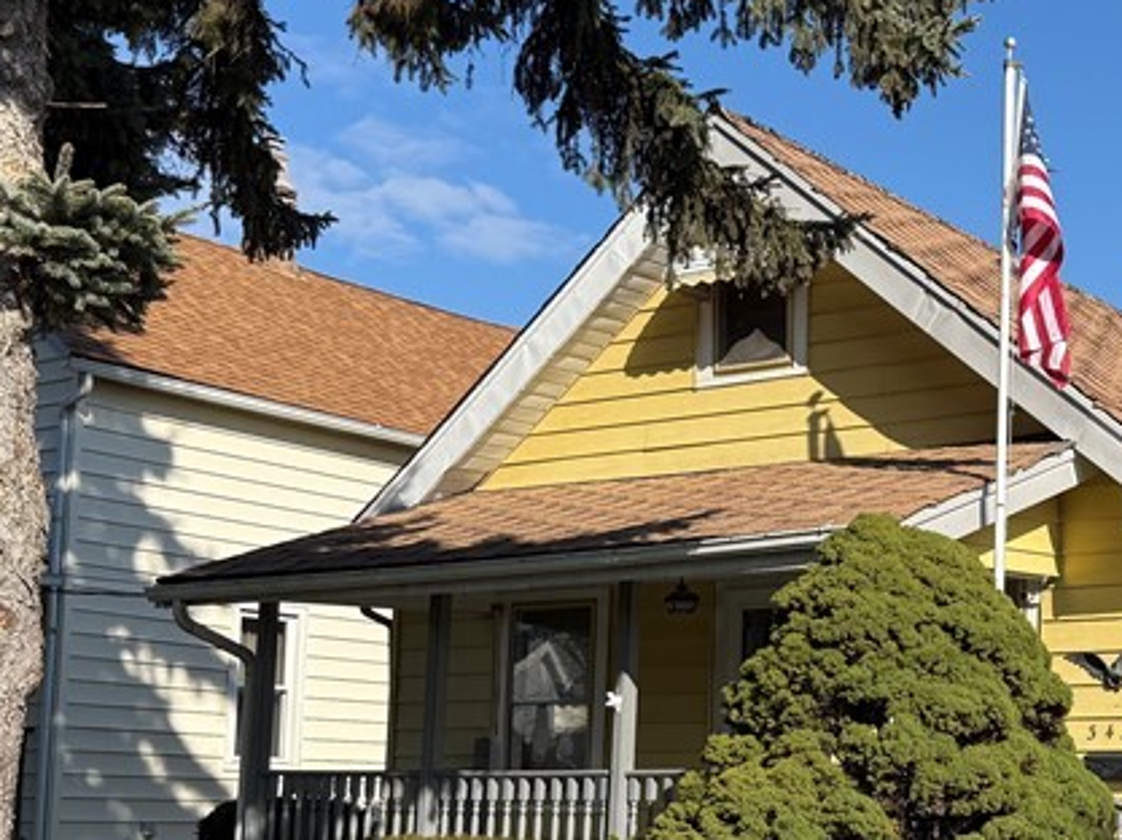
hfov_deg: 31.1
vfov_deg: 24.5
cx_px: 1028
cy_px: 627
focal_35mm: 59
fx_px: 1911
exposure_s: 1/4975
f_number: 1.78
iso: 80
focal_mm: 6.76
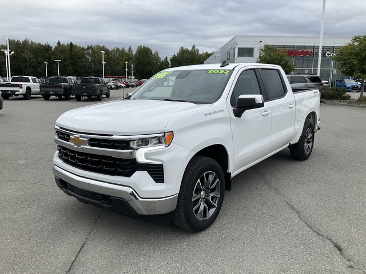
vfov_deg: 48.2
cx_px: 183
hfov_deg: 61.7
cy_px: 137
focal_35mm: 29
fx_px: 307
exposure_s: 1/1055
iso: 25
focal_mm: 3
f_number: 1.8
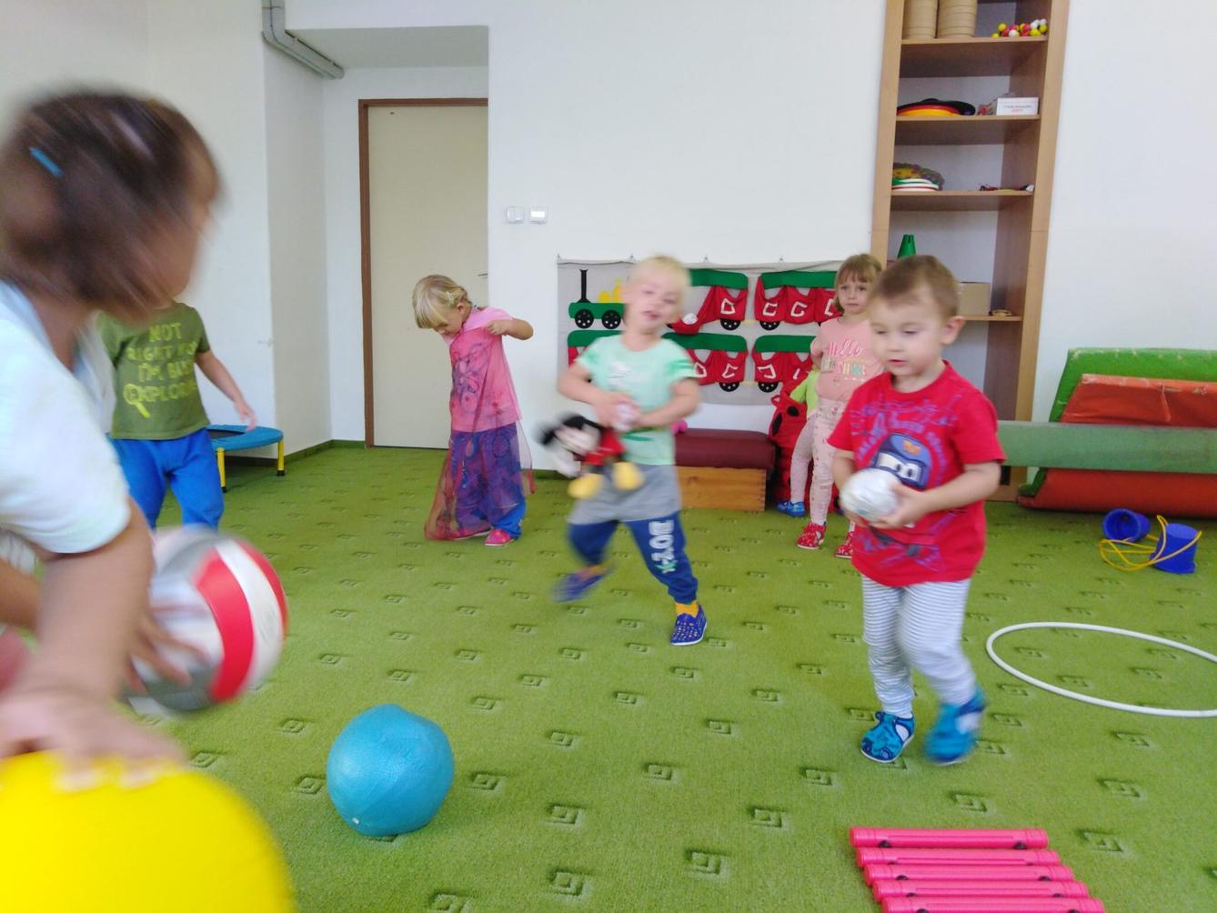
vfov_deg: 53.1
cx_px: 608
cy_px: 456
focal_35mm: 26
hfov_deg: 67.3
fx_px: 914
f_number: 2.2
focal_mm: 3.46
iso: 132
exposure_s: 1/30
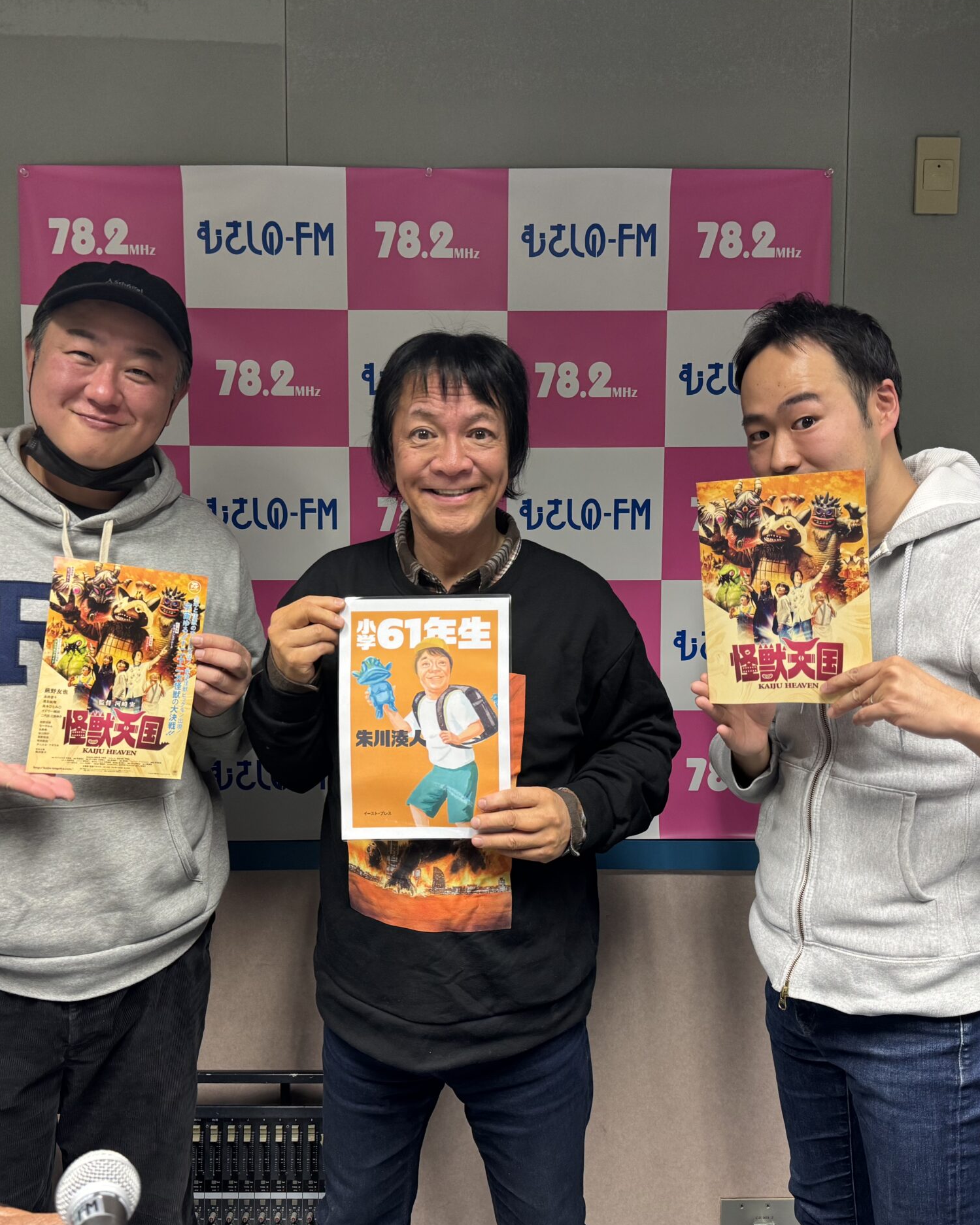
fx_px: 1160
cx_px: 460
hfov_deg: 45.8
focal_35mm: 32
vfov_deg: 55.7
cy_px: 610
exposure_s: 1/50
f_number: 1.78
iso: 160
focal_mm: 6.76
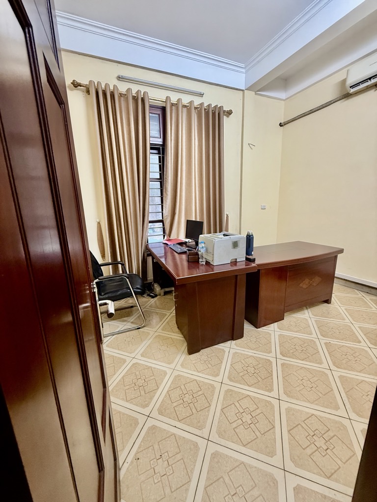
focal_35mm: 14
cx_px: 188
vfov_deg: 102.1
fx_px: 203
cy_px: 251
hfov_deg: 85.7
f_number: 2.2
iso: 250
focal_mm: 2.22
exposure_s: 1/50
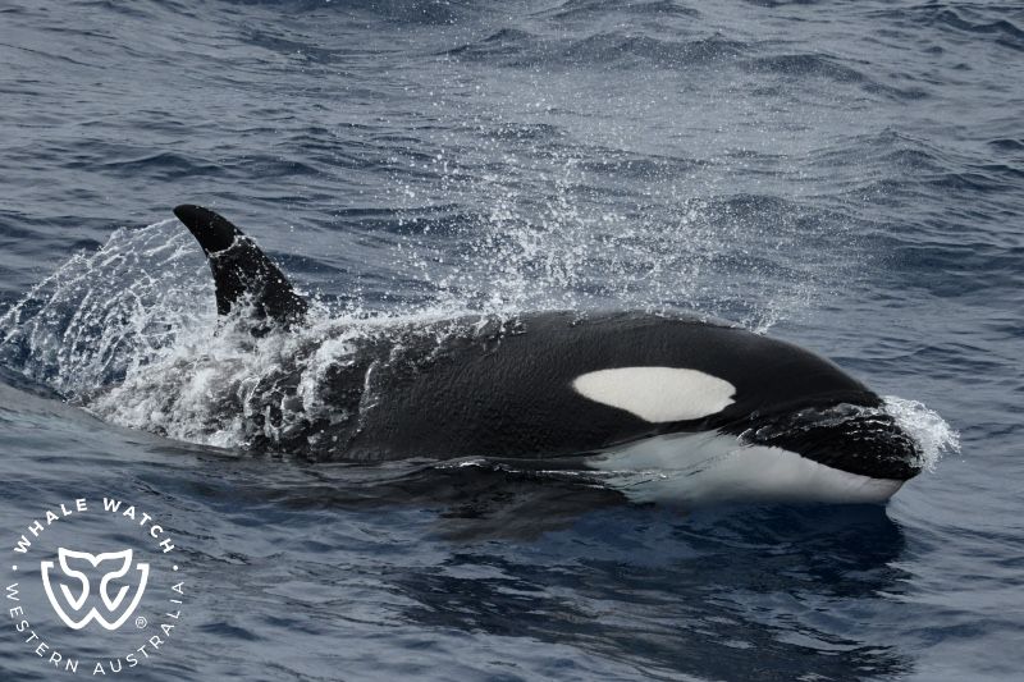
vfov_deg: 6.2
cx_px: 512
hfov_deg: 9.4
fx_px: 6256
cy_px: 341
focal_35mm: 220
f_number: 5.6
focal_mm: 220
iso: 1100
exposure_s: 1/8000
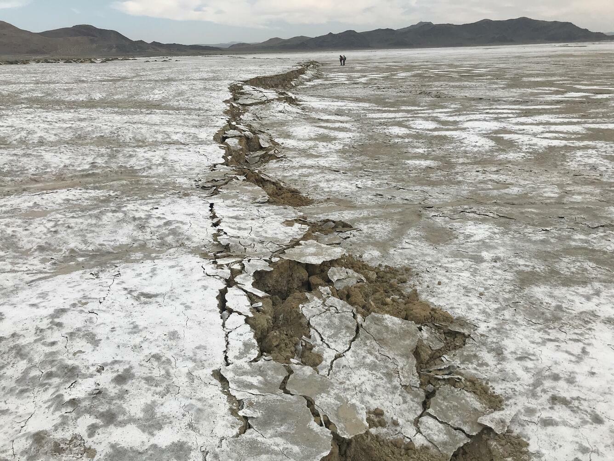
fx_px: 497
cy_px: 230
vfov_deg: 49.7
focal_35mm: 28
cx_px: 307
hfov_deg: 63.4
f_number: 1.8
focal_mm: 3.99
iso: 20
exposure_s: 1/3096
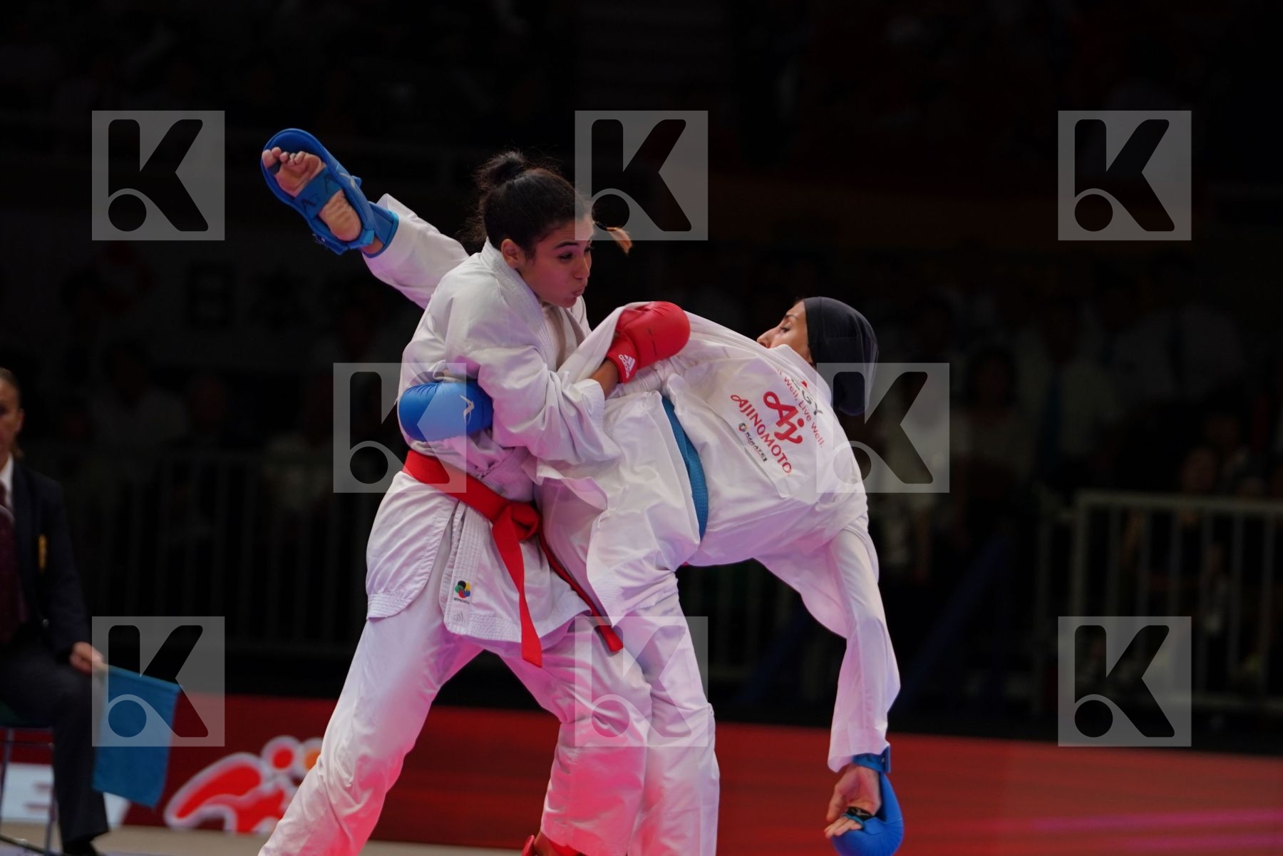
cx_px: 642
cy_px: 428
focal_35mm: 225
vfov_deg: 6.1
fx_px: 8018
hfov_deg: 9.1
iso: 640
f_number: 2.8
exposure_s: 1/1000
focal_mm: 150
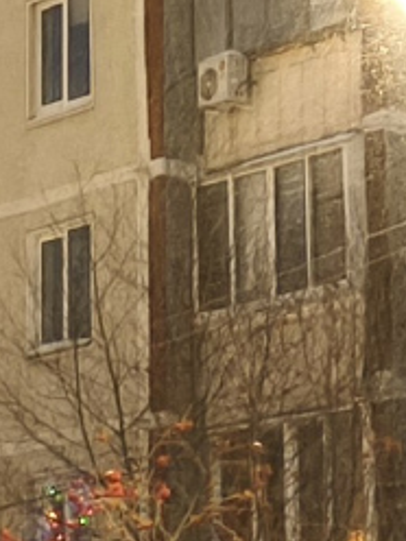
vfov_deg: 8.6
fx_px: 3519
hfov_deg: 6.6
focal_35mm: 225
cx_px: -7
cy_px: -315
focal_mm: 5.35
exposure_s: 1/25
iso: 3200
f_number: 1.7
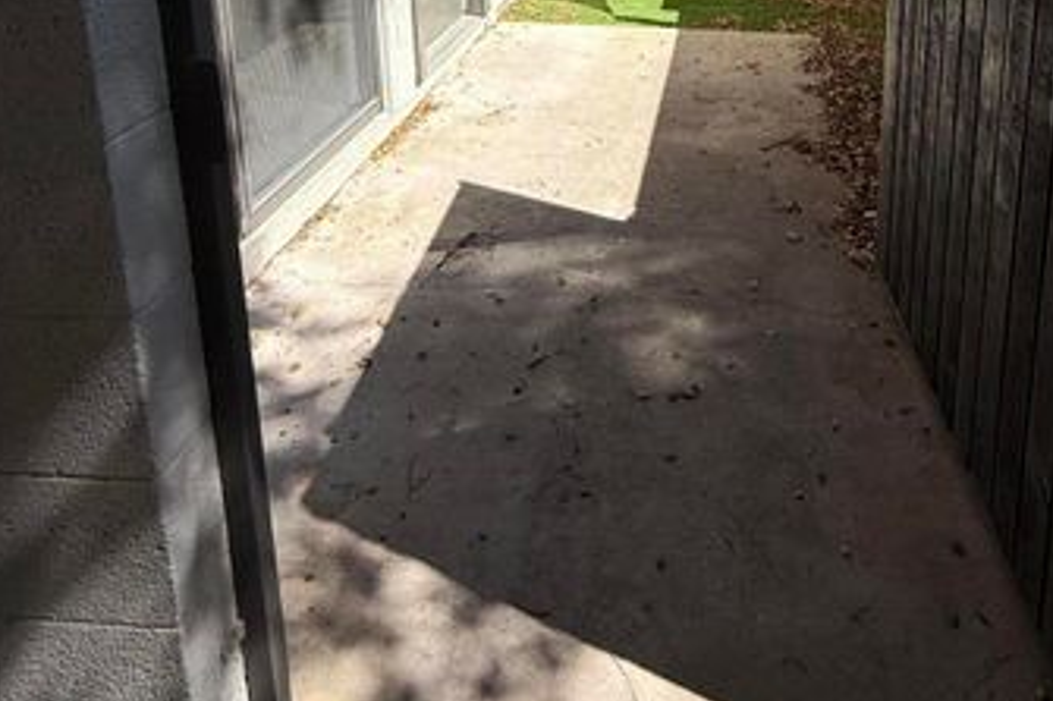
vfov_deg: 38.7
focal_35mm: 29
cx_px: 663
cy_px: -33
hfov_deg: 62.7
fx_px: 848
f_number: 2.2
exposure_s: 1/1698
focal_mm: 2.22
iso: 50
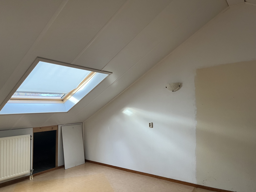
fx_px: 192
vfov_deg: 53.1
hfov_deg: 67.3
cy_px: 96
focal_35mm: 26
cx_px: 128
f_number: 1.6
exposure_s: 1/50
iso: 80
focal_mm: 5.1
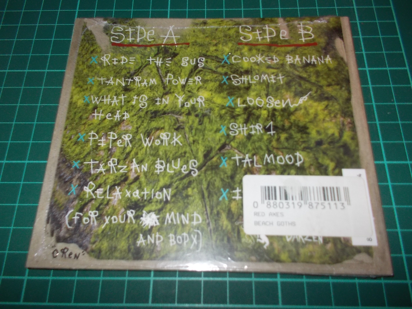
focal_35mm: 29
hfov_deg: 61.7
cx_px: 206
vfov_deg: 48.2
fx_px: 345
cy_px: 154
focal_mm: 4.1
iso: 200
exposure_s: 1/30
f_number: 3.3
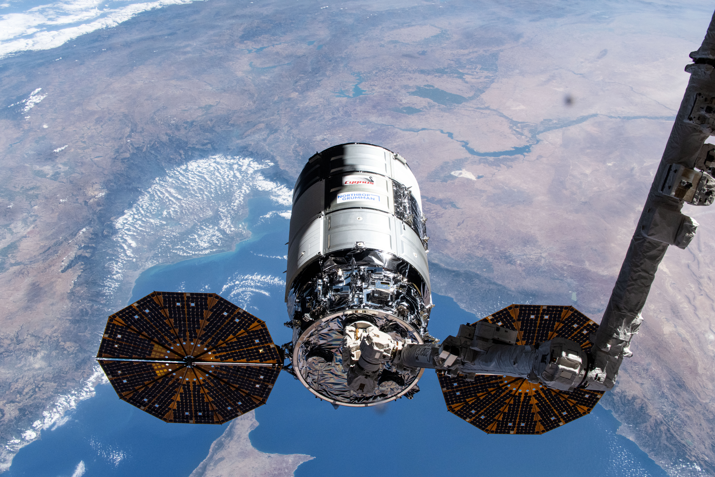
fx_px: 993
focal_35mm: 50
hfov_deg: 39.6
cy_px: 238
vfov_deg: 27.0
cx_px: 358
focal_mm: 50
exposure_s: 1/1600
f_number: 18
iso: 1600
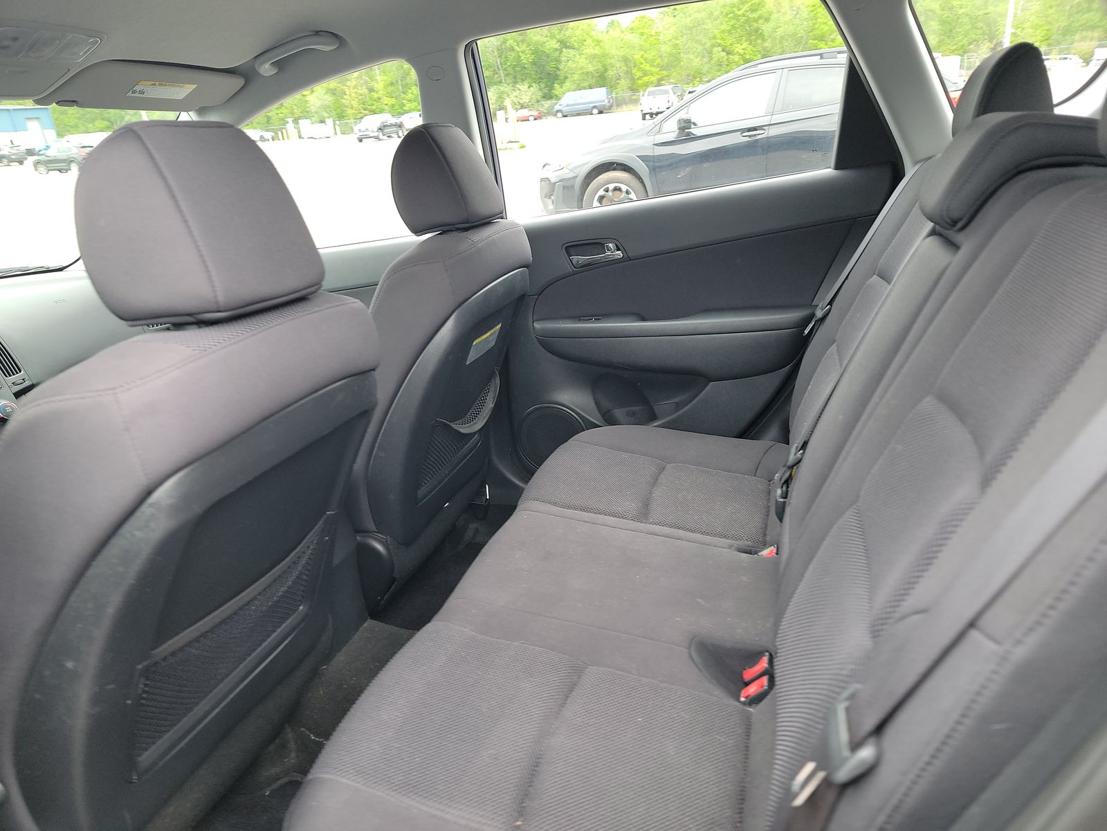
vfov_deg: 56.8
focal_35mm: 24
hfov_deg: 71.6
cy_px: 416
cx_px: 554
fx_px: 768
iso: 259
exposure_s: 1/59
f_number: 1.8
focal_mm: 6.7
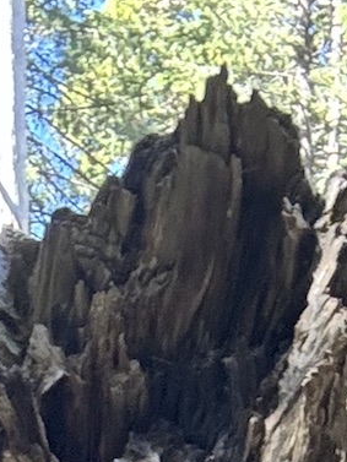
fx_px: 2124
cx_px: -158
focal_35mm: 159
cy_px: 1181
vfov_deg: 10.4
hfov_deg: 9.1
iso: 100
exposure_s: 1/60
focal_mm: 2.69
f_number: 1.9
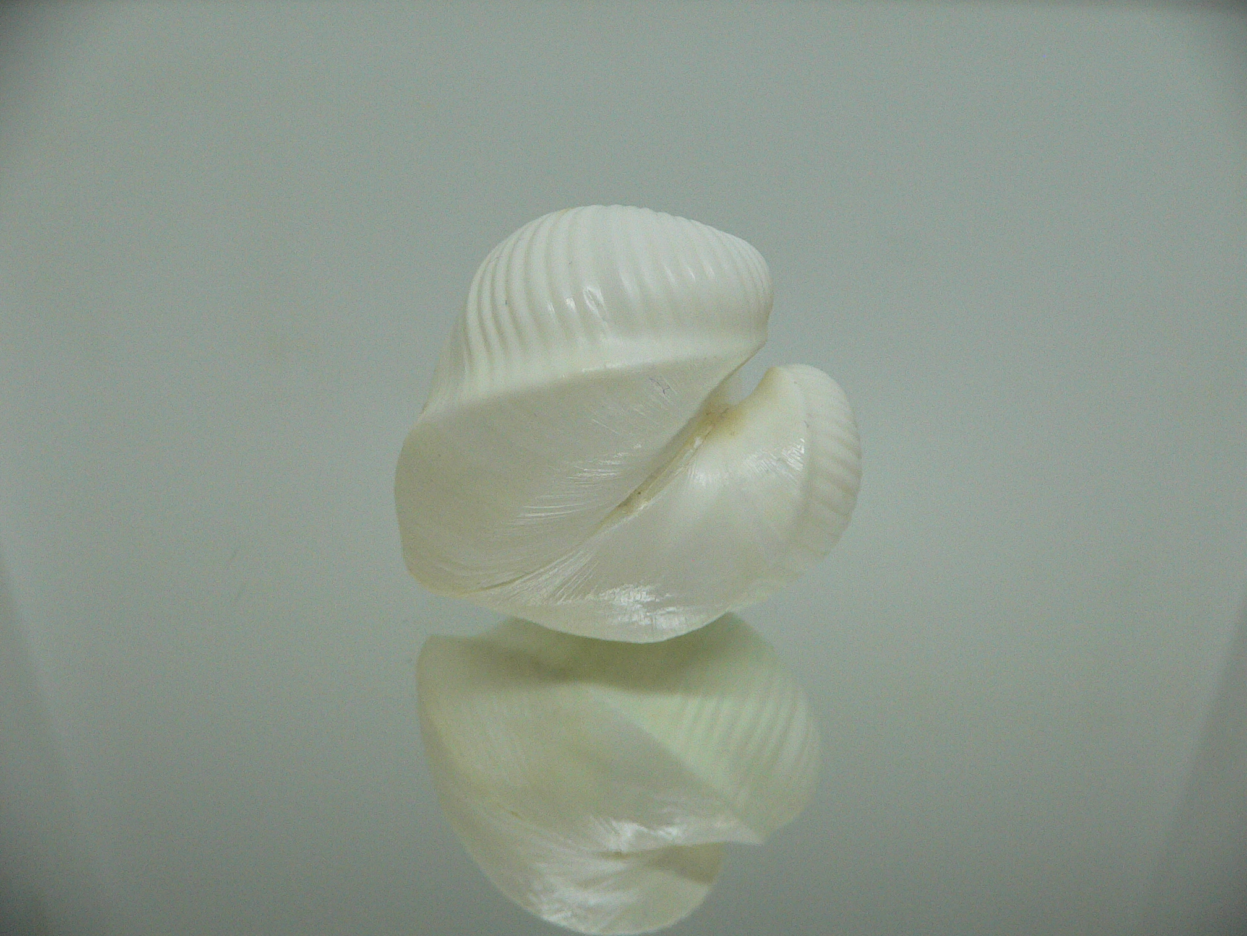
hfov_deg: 52.6
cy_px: 468
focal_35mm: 35
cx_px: 624
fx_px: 1261
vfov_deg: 40.7
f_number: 2.8
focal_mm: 4.6
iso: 200
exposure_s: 1/60
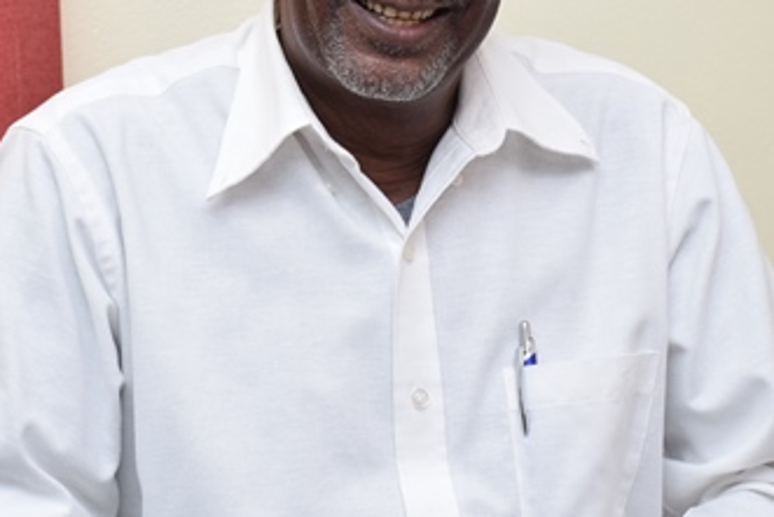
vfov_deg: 9.5
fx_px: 3119
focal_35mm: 145
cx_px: 372
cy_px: 160
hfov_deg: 14.1
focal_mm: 50
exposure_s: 1/125
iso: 1000
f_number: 5.6
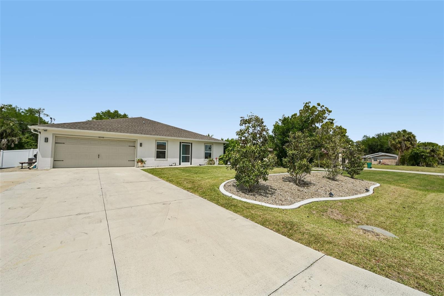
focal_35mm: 14
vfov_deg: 81.2
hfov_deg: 104.3
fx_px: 173
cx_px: 222
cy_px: 148
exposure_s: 1/3200
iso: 400
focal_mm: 14
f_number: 8
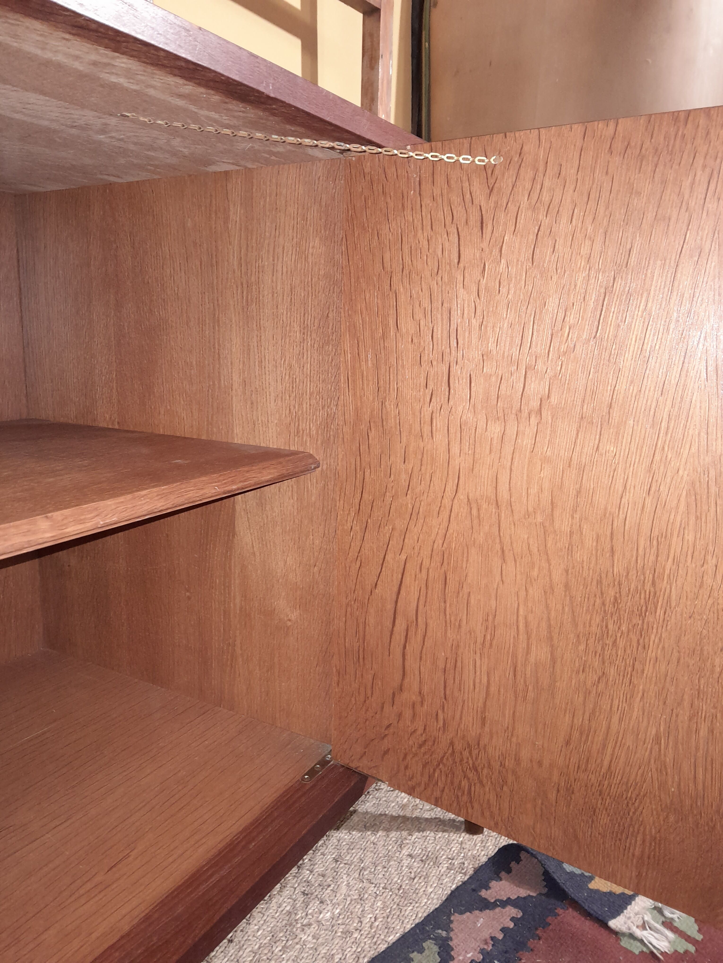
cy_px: 482
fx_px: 724
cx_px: 362
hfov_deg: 53.1
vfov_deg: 67.3
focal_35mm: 26
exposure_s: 1/33
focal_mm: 3.98
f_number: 1.8
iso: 400
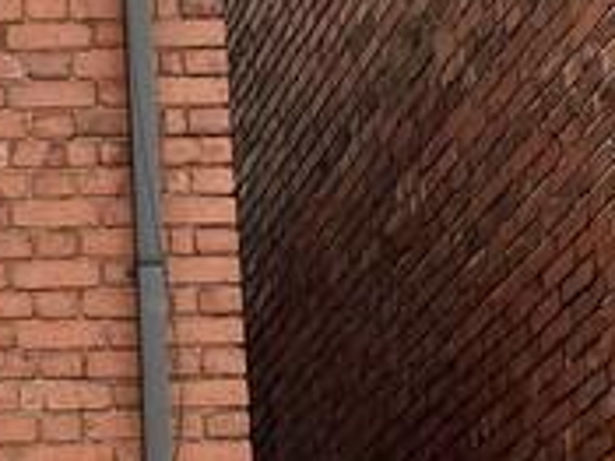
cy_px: 813
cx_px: -446
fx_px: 2699
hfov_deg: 12.1
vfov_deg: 9.3
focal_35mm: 152
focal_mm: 5.7
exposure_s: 1/383
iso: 50
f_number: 1.5
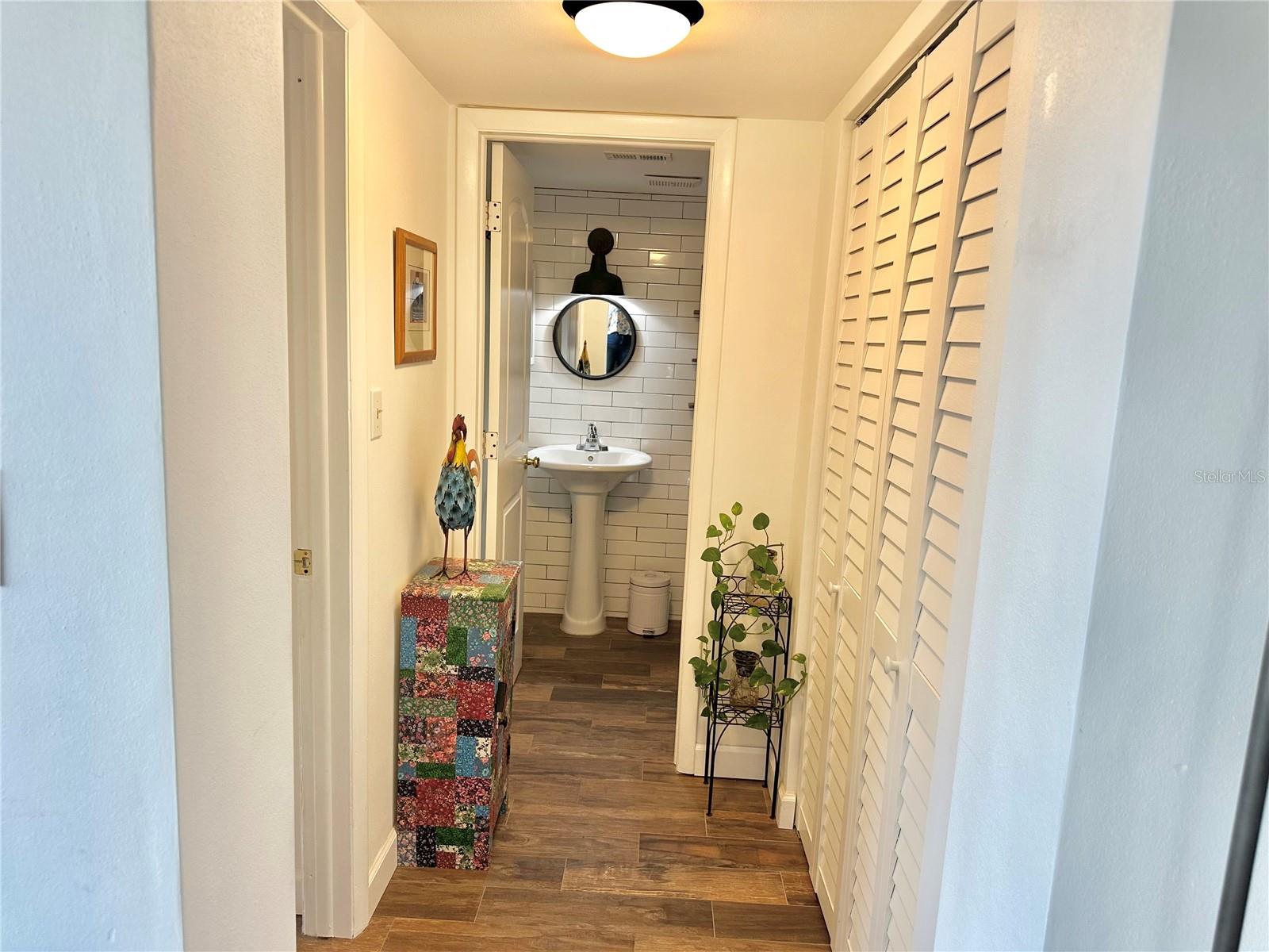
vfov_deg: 56.8
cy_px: 476
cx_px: 634
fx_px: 880
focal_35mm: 24
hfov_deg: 71.6
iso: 125
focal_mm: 6.86
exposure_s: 1/120
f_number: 1.78
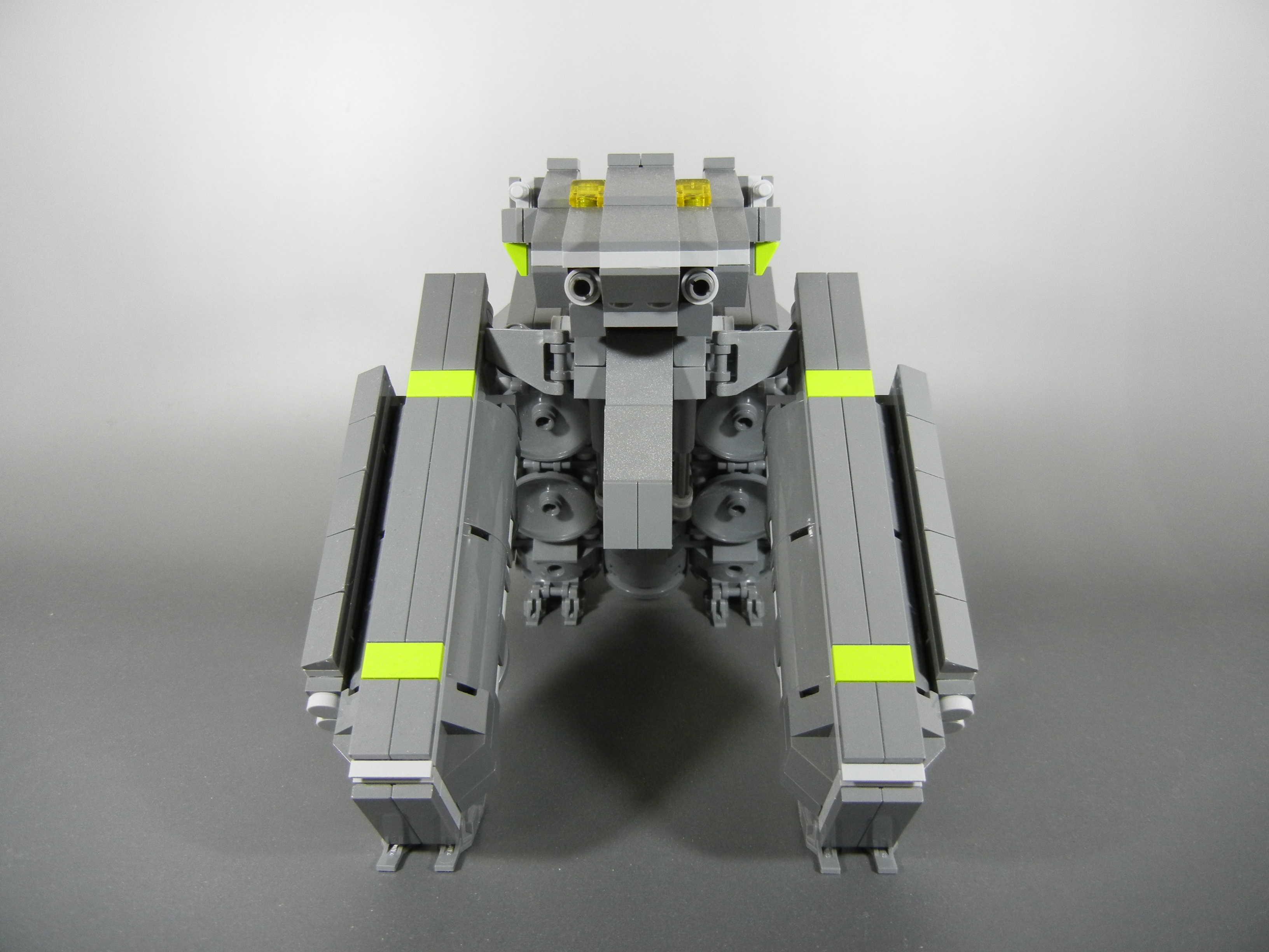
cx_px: 634
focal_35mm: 30
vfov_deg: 46.8
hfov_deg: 60.0
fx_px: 1100
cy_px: 476
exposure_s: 1/28.2
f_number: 3.5
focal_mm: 5.4
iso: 400
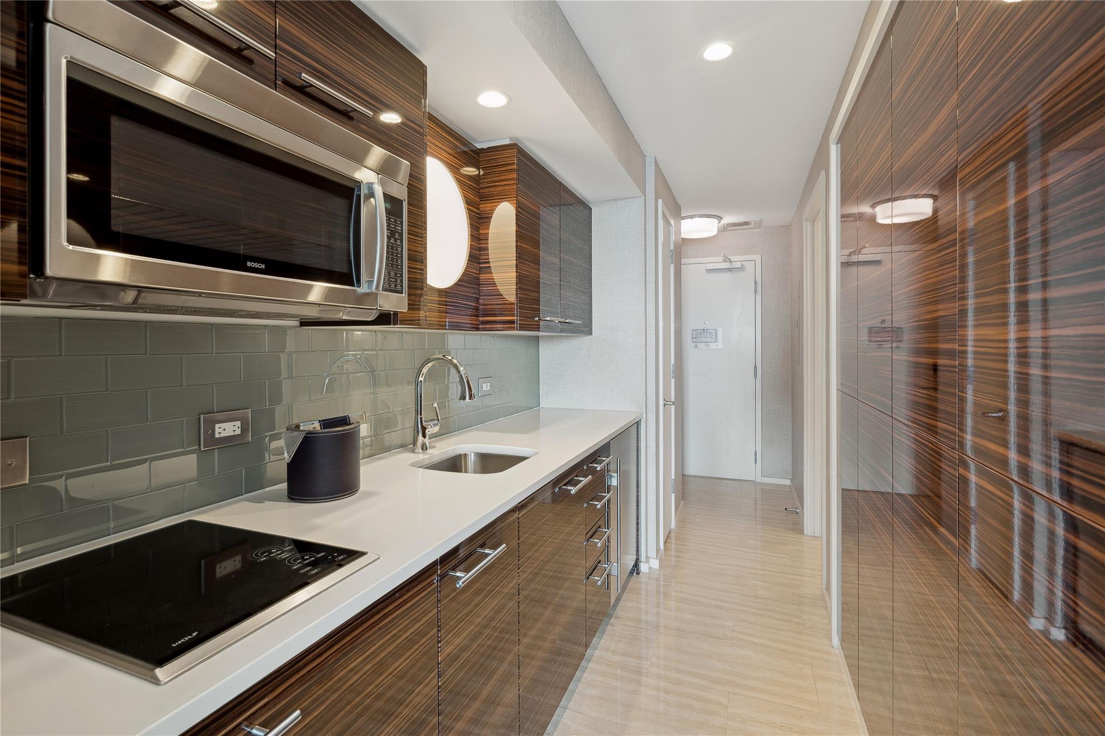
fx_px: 491
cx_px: 552
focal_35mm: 16
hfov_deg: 96.7
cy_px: 368
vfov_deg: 73.7
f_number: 8
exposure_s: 1/3.33
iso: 400
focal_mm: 16
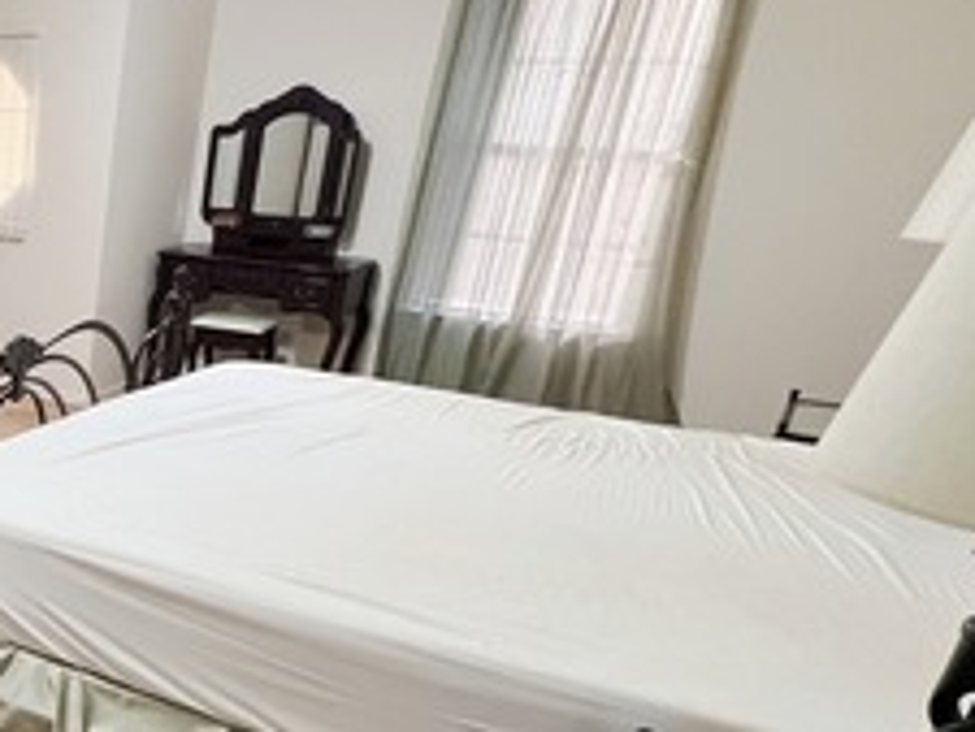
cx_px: -156
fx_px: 1043
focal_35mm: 37
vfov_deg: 36.3
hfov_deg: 38.8
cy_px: 663
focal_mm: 1.57
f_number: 1.8
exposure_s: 1/60
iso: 160
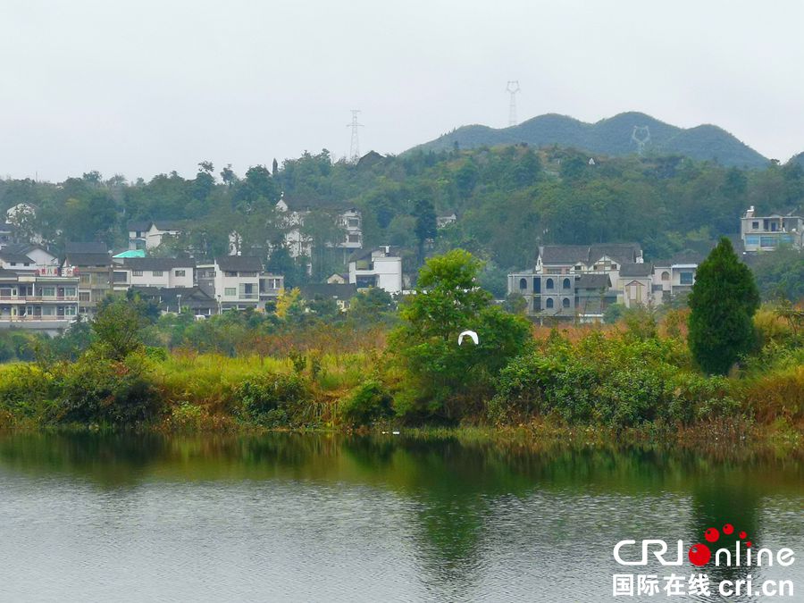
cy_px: 302
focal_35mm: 135
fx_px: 3136
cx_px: 402
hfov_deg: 14.6
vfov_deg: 11.0
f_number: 2.4
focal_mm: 7.48
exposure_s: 1/120
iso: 80
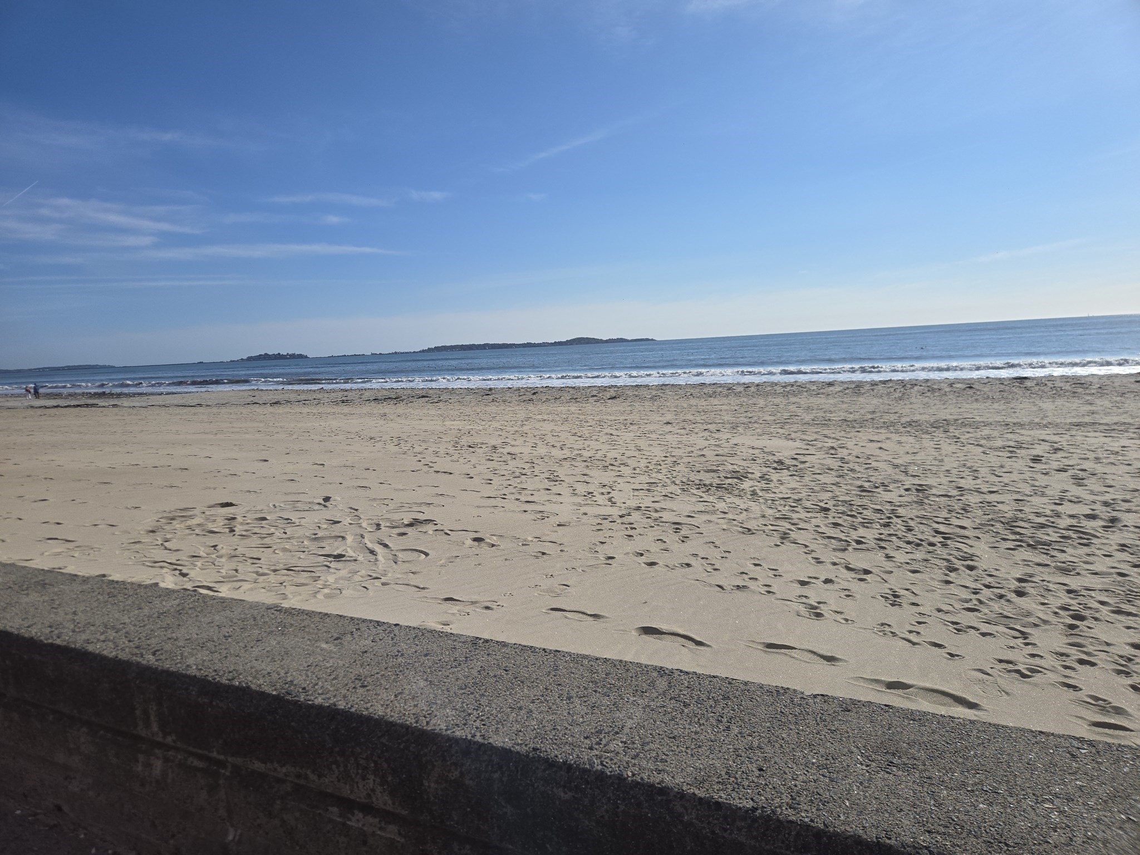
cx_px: 570
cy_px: 428
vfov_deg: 58.9
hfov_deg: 73.9
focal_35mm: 23
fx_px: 757
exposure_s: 1/4364
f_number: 1.8
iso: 25
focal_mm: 5.4
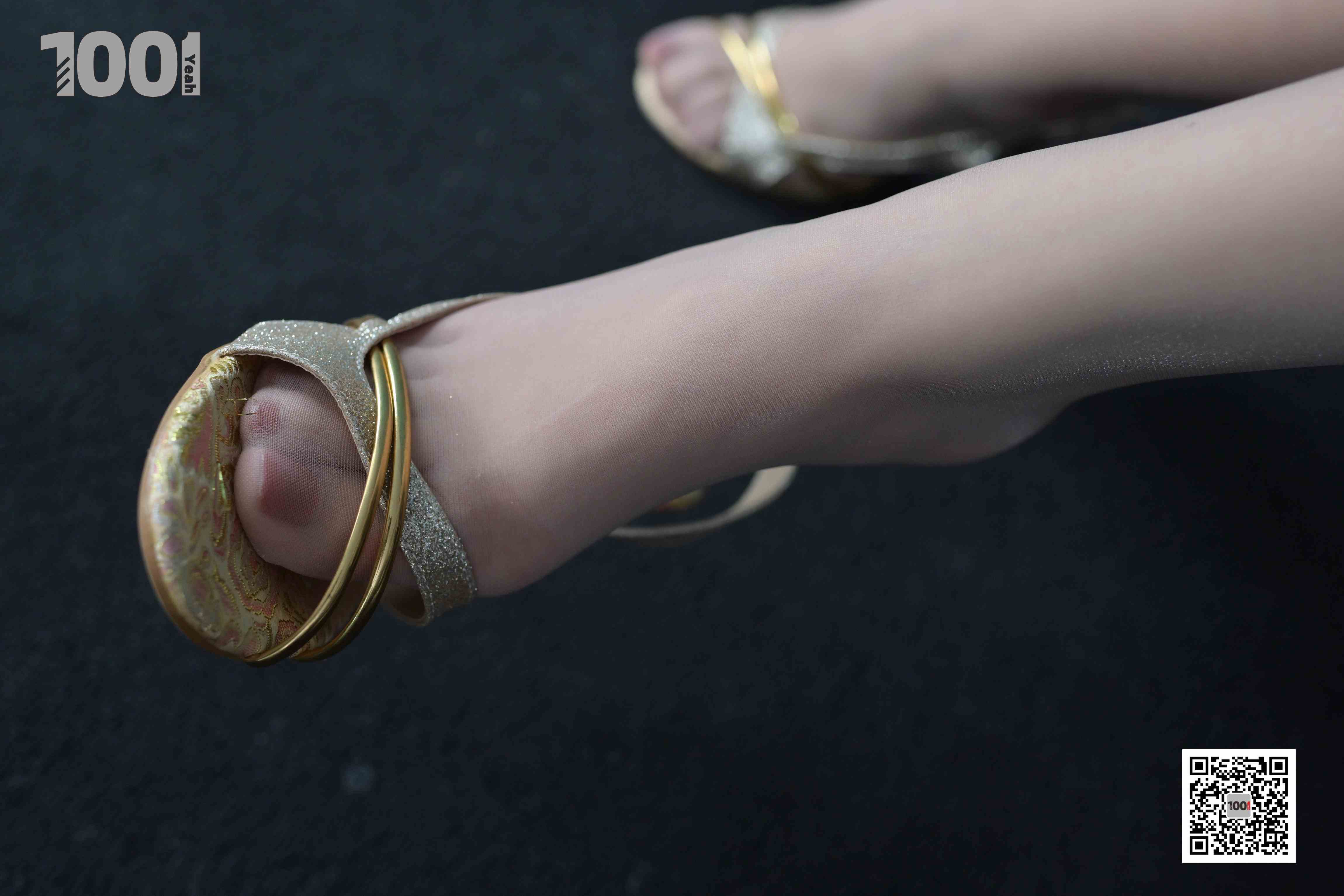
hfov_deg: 54.4
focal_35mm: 35
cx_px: 672
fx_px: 1307
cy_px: 448
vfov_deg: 37.9
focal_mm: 35
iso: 800
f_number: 3.5
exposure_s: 1/160
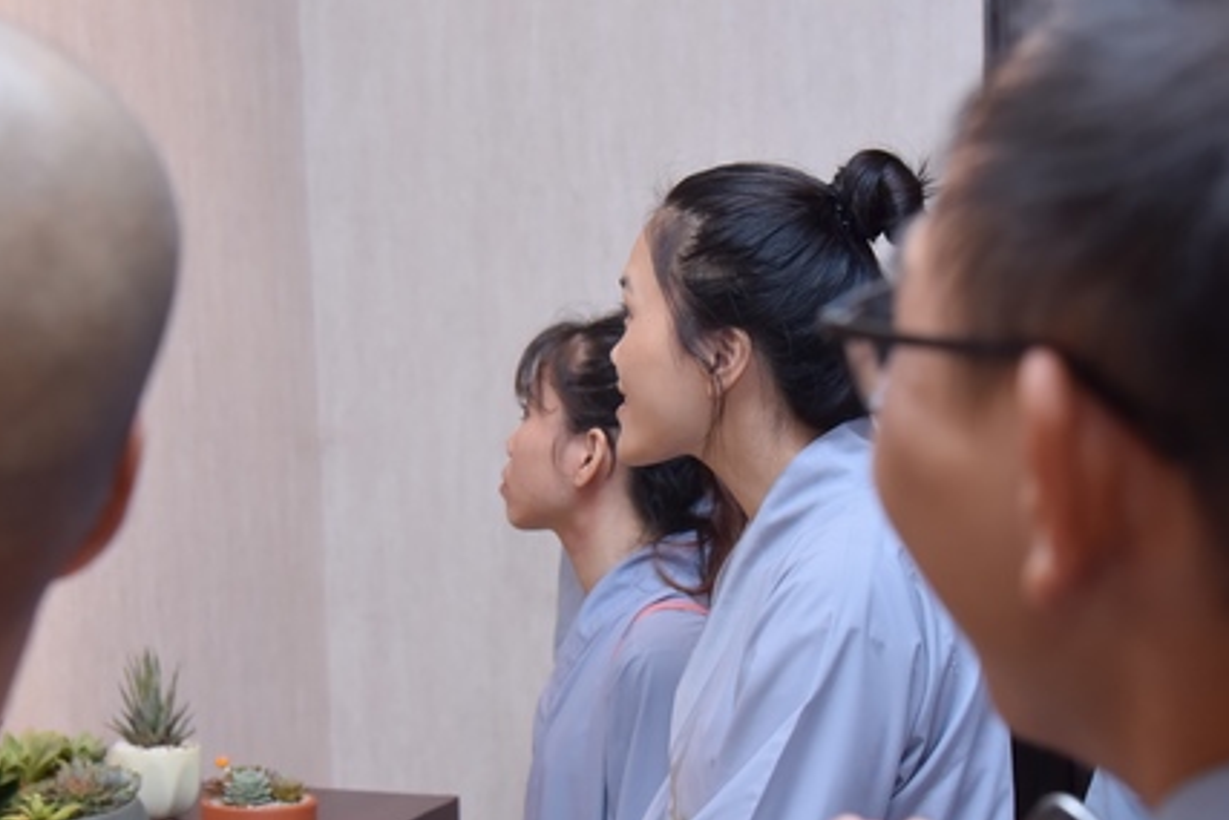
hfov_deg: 27.7
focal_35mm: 73
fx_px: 2493
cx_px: 599
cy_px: 463
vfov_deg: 18.7
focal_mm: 48
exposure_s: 1/200
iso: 1600
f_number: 5.6
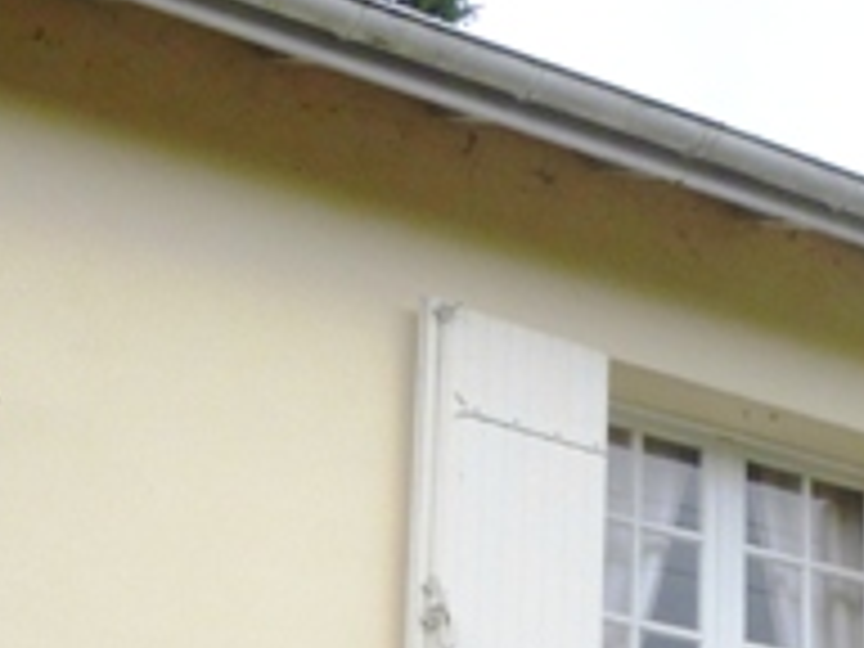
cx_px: 986
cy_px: 999
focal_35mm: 104
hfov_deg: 18.1
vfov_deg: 13.3
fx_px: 2596
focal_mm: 4.5
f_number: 3.1
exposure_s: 1/500
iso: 100
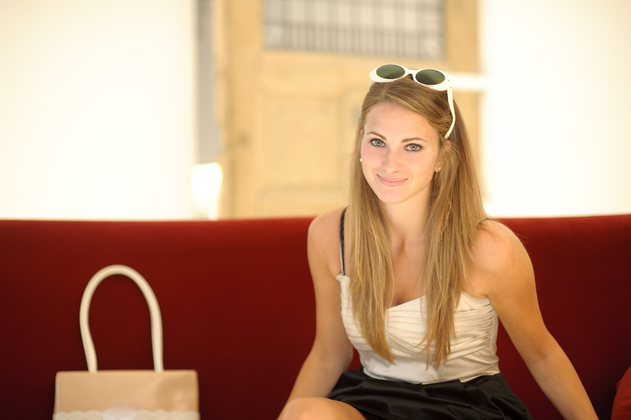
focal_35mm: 85
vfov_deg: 16.1
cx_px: 316
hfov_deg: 23.9
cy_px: 210
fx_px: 1489
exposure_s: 1/80
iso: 200
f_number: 1.8
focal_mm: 85
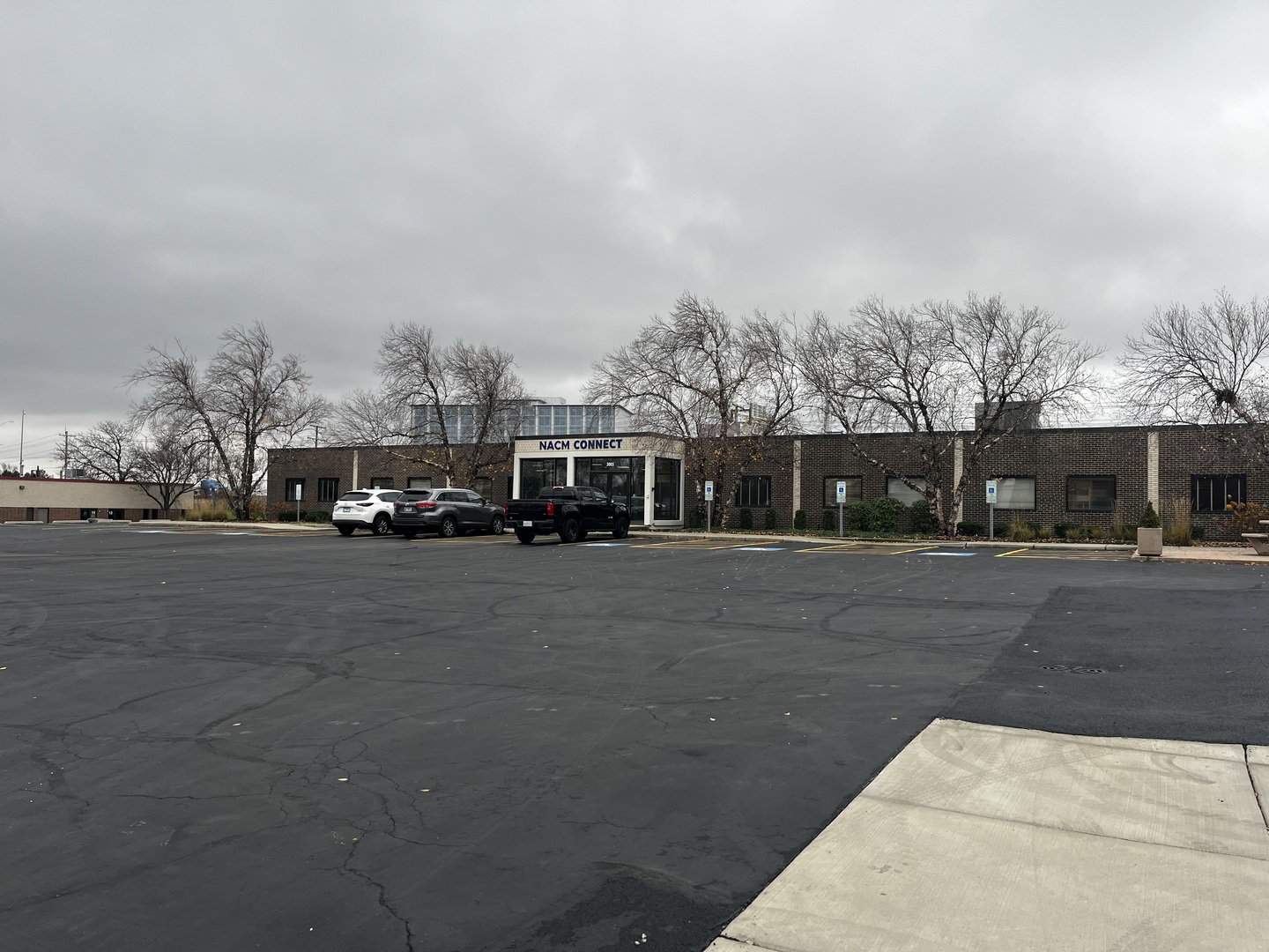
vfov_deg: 53.1
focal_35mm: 26
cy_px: 476
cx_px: 634
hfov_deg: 67.3
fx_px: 953
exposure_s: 1/602
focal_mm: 5.1
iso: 50
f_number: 1.6
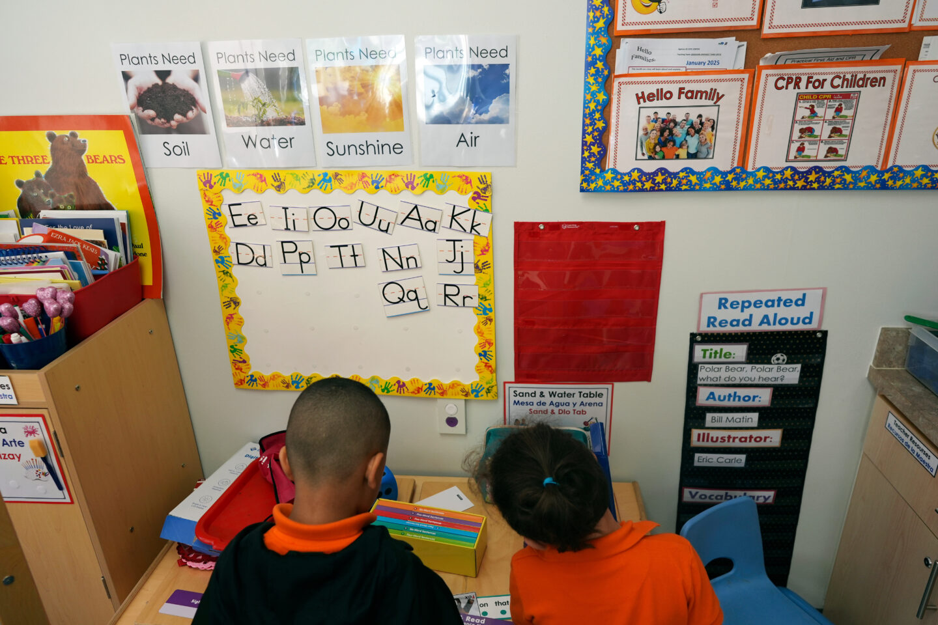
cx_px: 469
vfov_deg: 53.1
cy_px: 312
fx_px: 625
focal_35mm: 24
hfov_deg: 73.7
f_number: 3.5
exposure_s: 1/400
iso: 800
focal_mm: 24
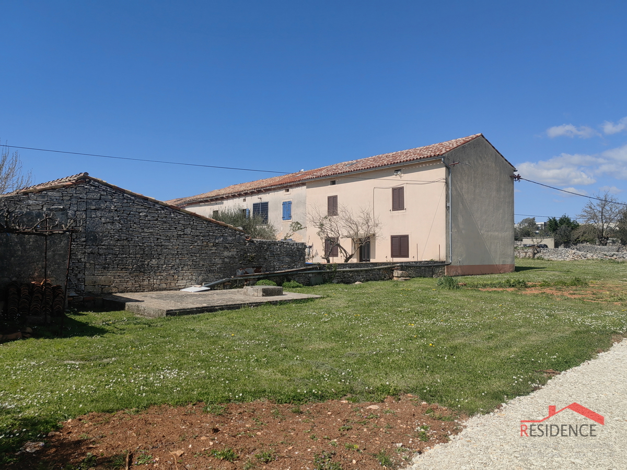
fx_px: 489
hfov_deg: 65.3
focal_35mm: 27
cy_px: 235
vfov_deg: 51.4
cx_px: 314
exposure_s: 1/4587
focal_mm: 5.54
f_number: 1.8
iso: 50
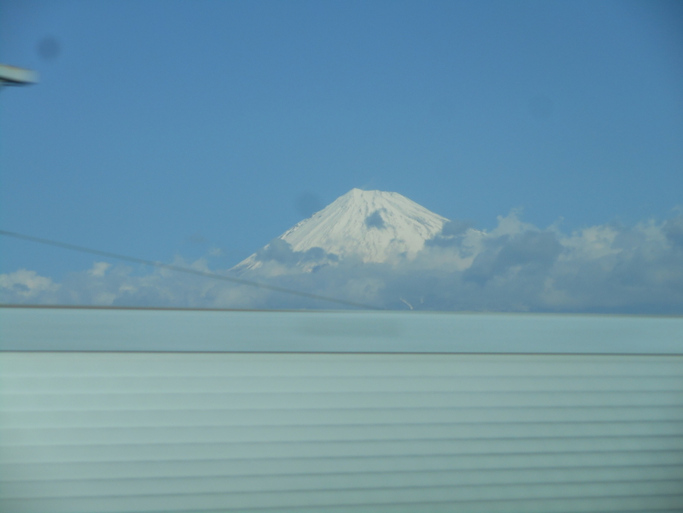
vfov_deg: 14.5
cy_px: 256
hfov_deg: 19.3
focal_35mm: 102
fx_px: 2013
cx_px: 342
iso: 80
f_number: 5.8
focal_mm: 18.2
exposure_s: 1/500
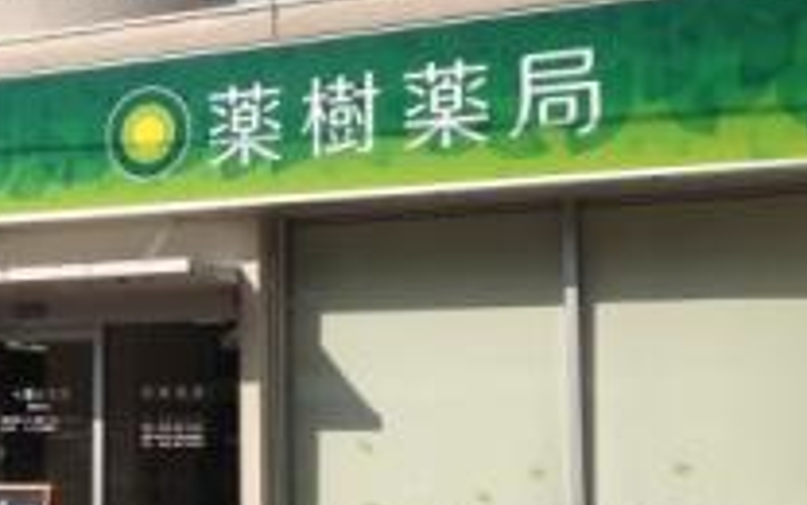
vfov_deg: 16.3
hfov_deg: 25.0
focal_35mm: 80
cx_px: 62
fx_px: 1759
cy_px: 251
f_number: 2.4
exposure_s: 1/3788
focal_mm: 4.28
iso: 64
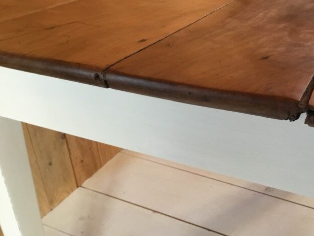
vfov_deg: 35.9
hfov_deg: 46.3
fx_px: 363
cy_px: 126
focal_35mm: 40
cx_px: 201
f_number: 2.4
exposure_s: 1/33
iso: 125
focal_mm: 3.3
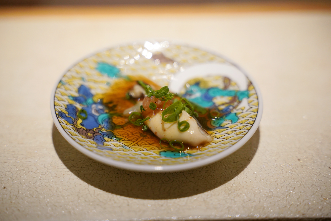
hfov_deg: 27.0
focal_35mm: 75
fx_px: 690
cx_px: 166
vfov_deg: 18.2
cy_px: 110
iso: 1600
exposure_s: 1/80
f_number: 4
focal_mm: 75
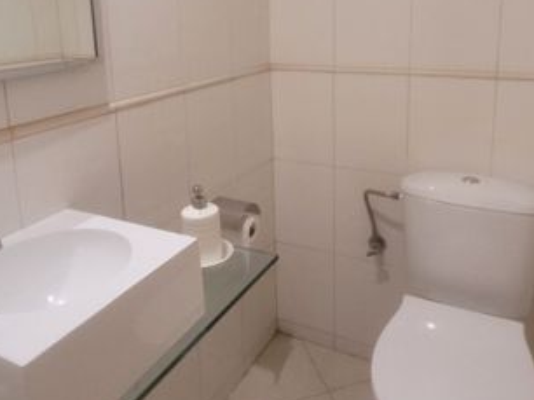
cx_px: 270
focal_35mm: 30
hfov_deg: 60.0
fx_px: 462
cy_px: 103
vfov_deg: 45.2
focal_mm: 1.74
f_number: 2.2
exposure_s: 1/33
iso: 500
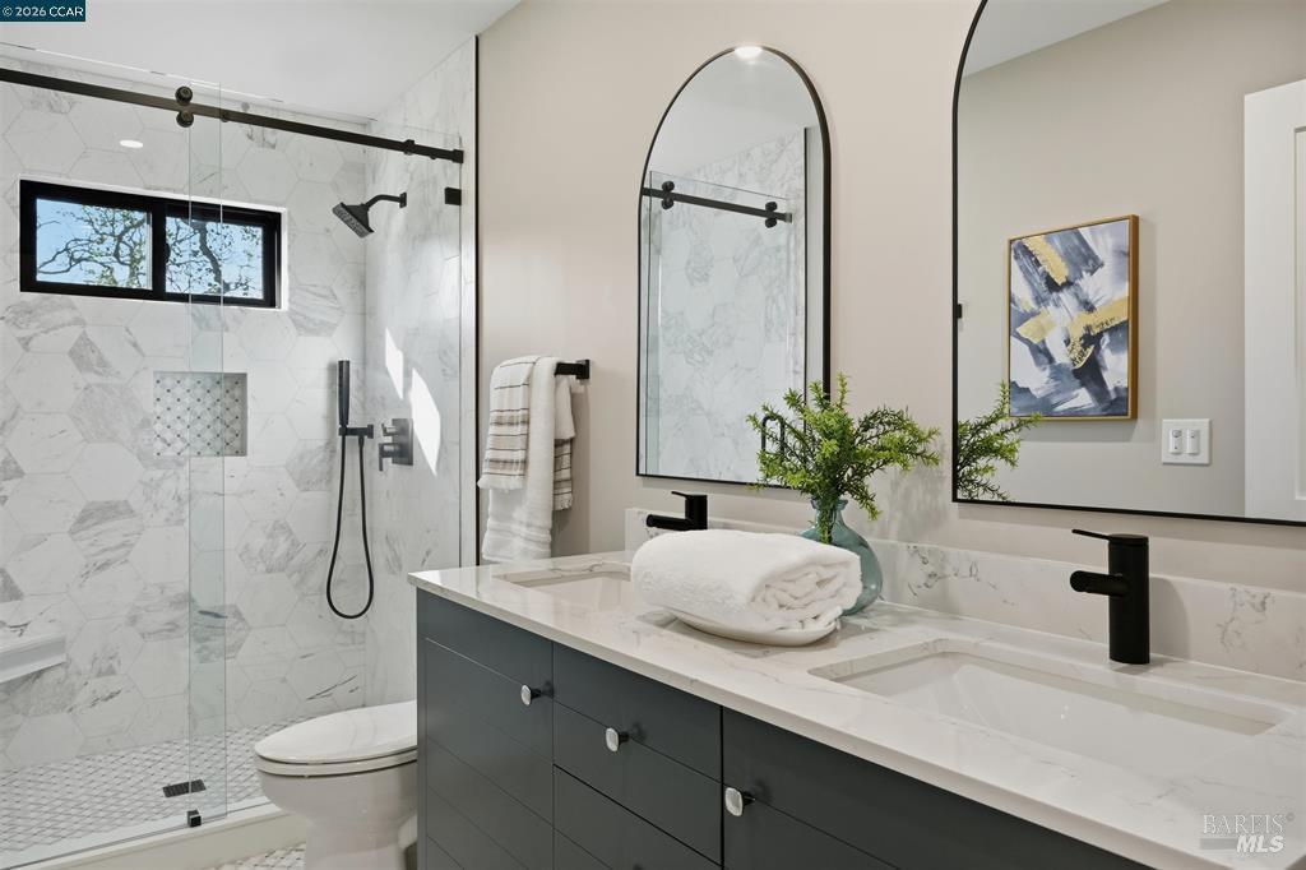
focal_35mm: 24
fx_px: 870
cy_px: 435
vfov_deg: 53.1
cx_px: 653
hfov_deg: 73.8
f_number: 8
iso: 200
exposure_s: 1/200
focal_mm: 24
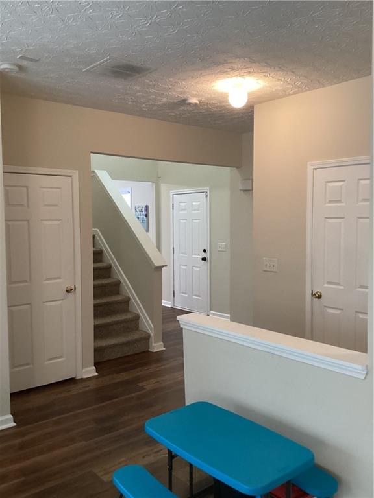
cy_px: 249
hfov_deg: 45.4
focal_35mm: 31
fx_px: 447
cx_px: 187
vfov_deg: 58.4
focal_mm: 3.3
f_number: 2.4
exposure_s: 1/40
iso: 320
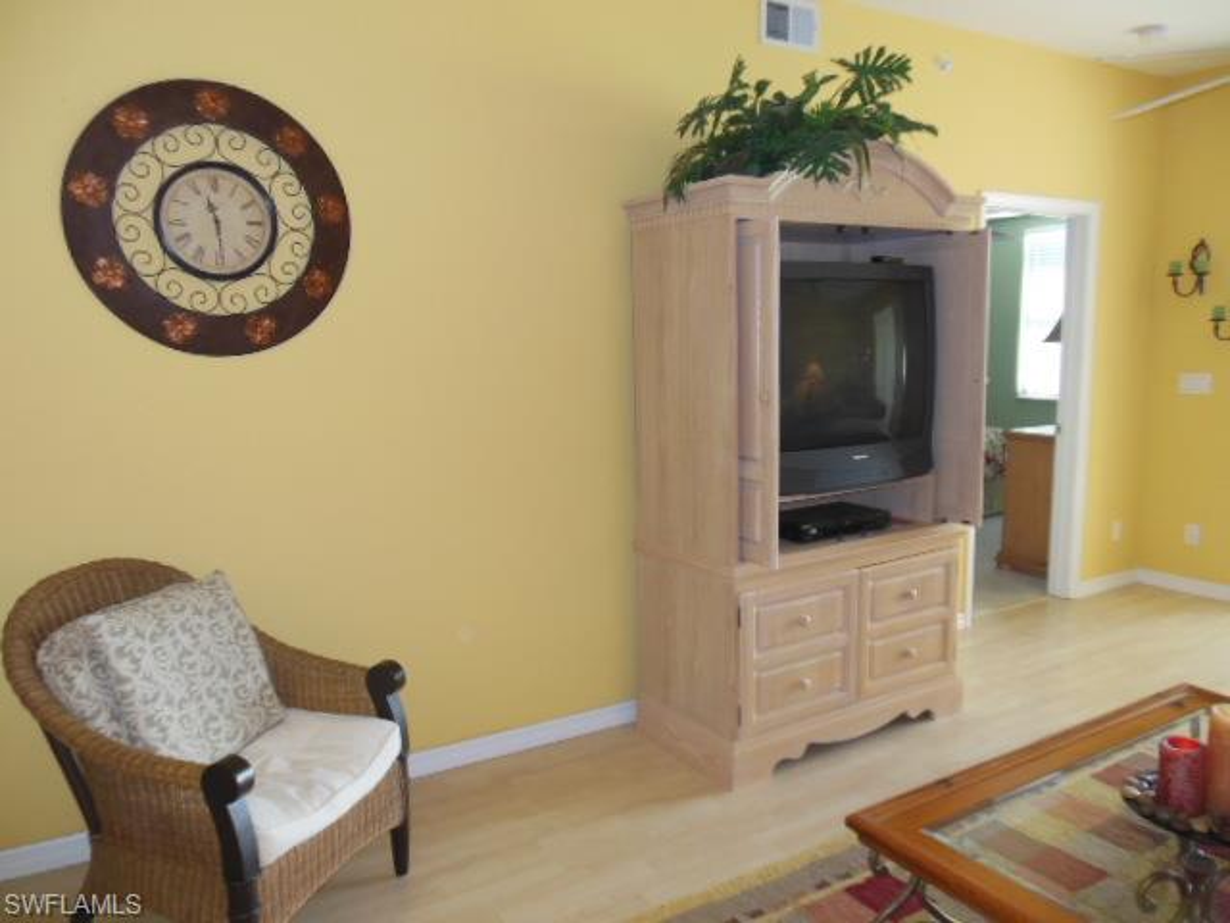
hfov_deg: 69.4
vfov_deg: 54.9
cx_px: 615
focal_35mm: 25
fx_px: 888
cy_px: 462
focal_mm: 4.5
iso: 200
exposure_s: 1/25
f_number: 3.2
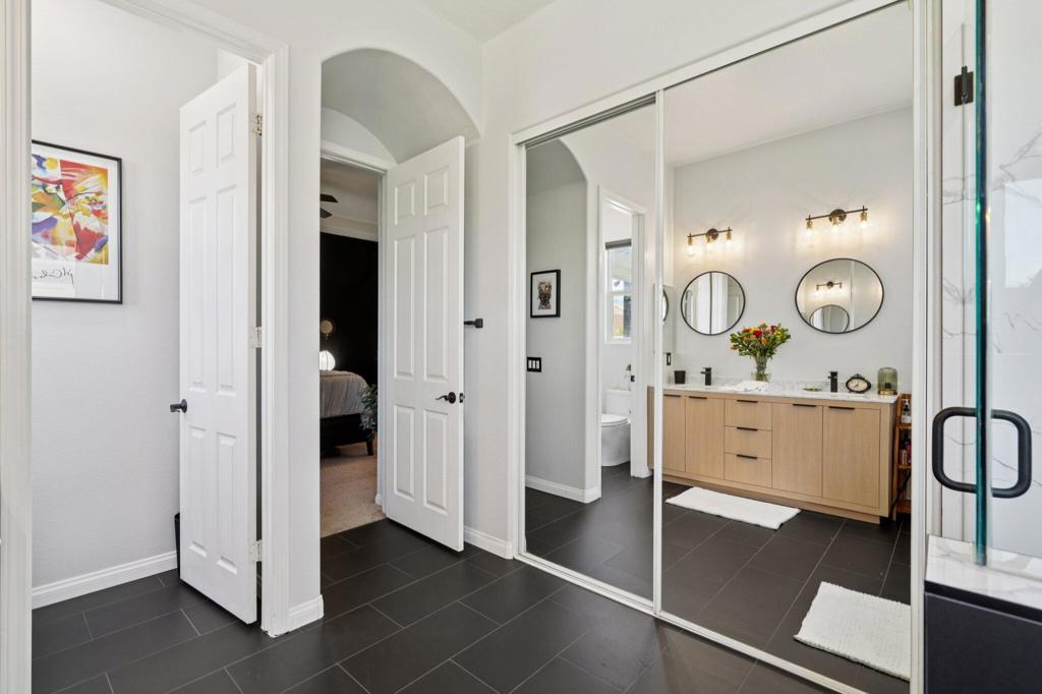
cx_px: 521
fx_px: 463
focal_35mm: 16
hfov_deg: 96.8
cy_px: 347
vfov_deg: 73.7
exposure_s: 1/15
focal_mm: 16
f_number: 8
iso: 400
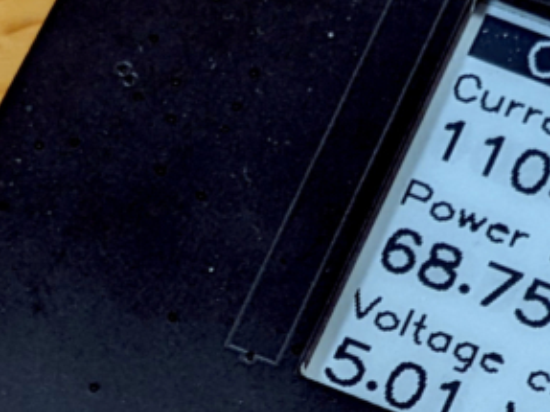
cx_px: 399
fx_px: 2239
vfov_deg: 10.3
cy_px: 551
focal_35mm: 141
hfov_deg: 14.0
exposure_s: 1/24
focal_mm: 4.44
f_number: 1.8
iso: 52
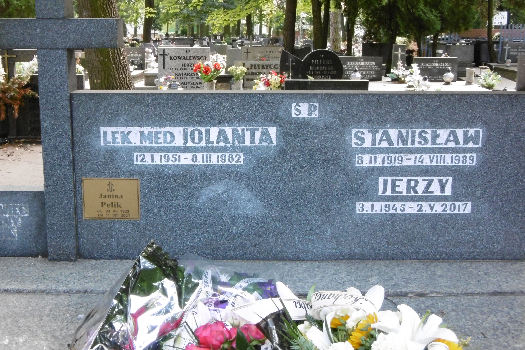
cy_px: 129
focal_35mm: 51
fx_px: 744
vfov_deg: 26.4
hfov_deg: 38.8
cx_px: 229
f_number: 3.8
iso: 320
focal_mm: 7.7
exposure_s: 1/60
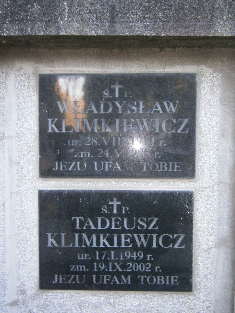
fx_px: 326
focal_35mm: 36
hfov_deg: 39.6
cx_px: 118
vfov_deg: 51.4
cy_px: 156
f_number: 3.1
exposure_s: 1/40
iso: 125
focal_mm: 6.4
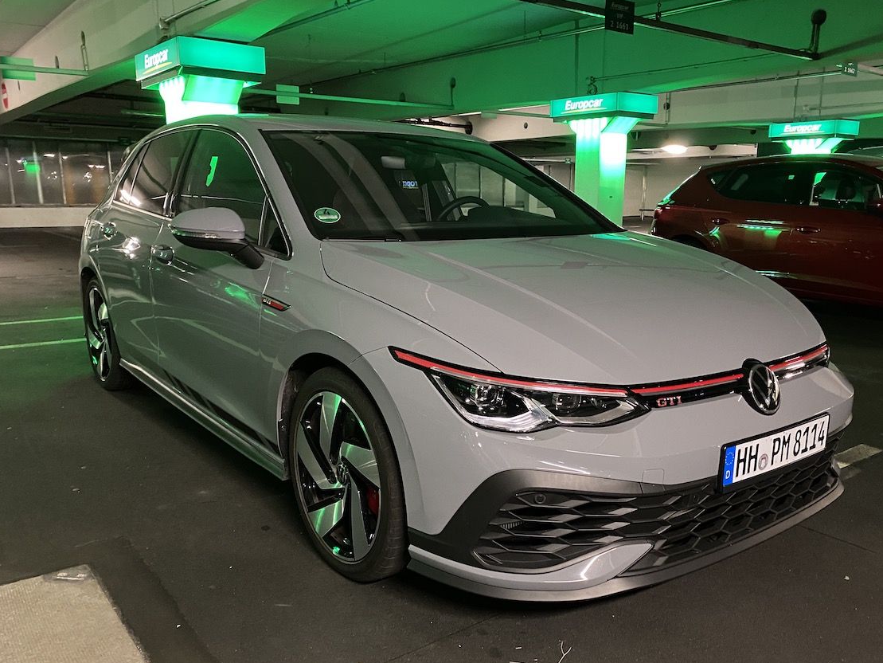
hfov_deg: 59.9
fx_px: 765
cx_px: 478
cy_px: 381
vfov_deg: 46.7
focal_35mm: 30
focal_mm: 4.25
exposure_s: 1/25
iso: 800
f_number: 1.8
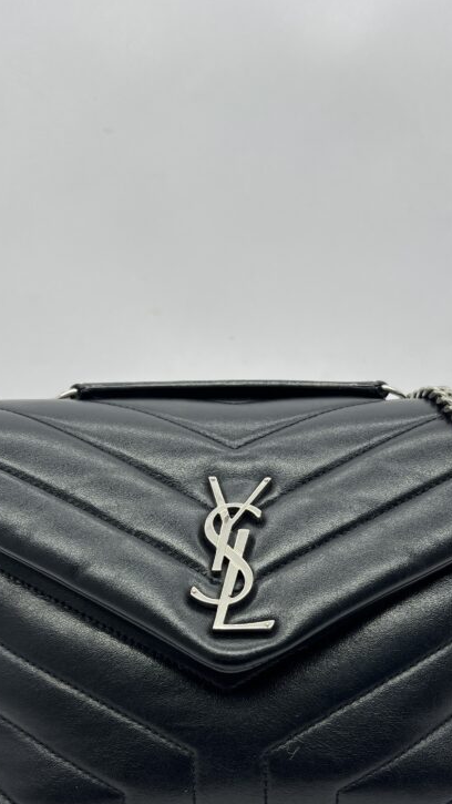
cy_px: 564
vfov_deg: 49.2
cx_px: 233
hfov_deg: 29.7
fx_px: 852
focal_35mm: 40
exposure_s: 1/163
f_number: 1.5
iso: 40
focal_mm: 5.7
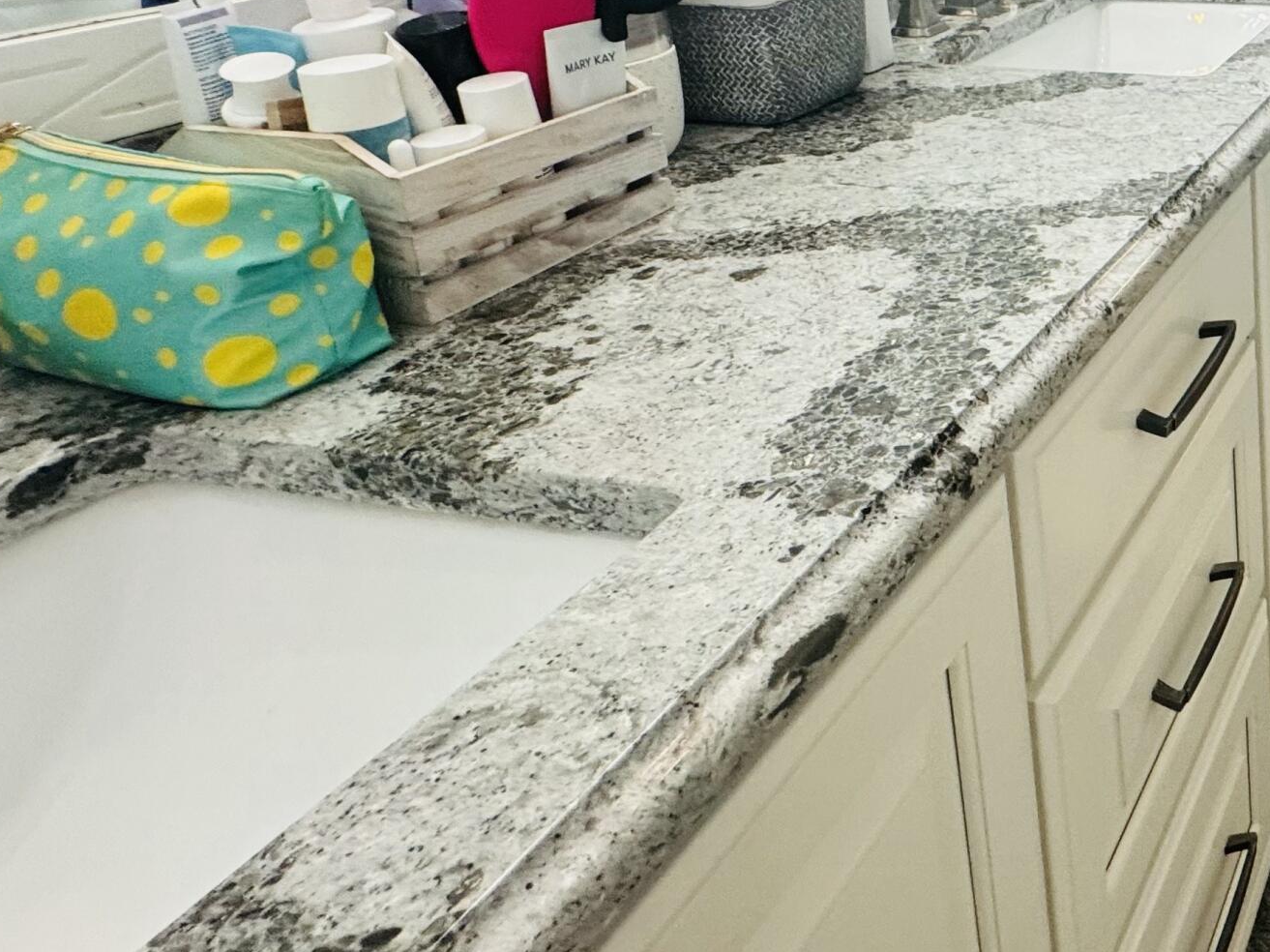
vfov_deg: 39.6
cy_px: 30
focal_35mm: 32
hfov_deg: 43.1
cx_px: 1423
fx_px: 1174
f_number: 2.2
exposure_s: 1/120
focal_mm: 2.22
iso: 200
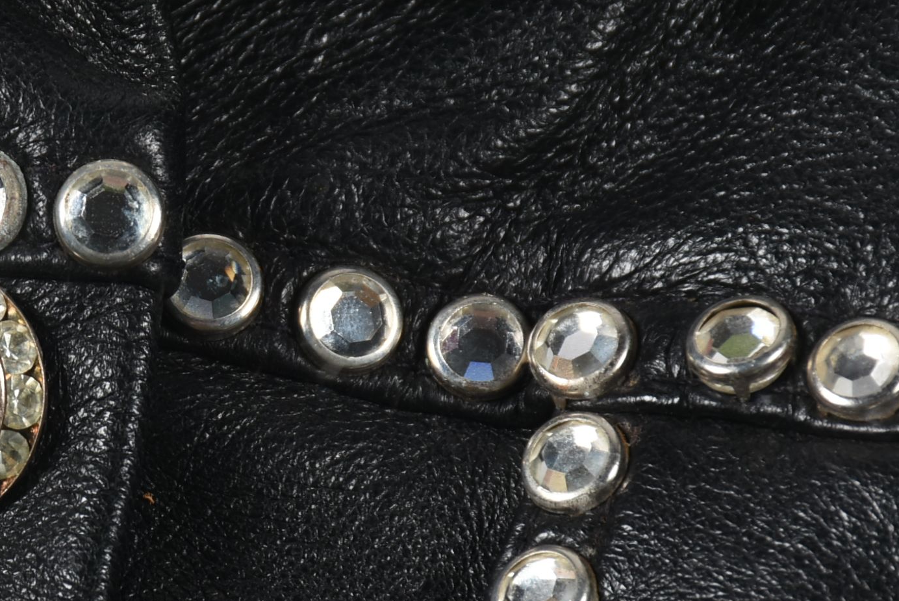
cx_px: 74
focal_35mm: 454
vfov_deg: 3.0
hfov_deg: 4.5
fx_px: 11345
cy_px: 344
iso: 200
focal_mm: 140
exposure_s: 1/125
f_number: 10
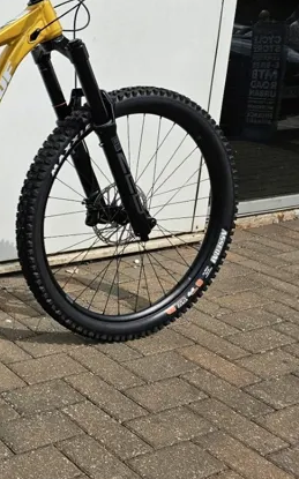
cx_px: -162
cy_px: 178
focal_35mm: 47
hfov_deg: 22.1
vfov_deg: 42.3
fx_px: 613
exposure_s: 1/3333
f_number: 1.8
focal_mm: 5.4
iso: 25
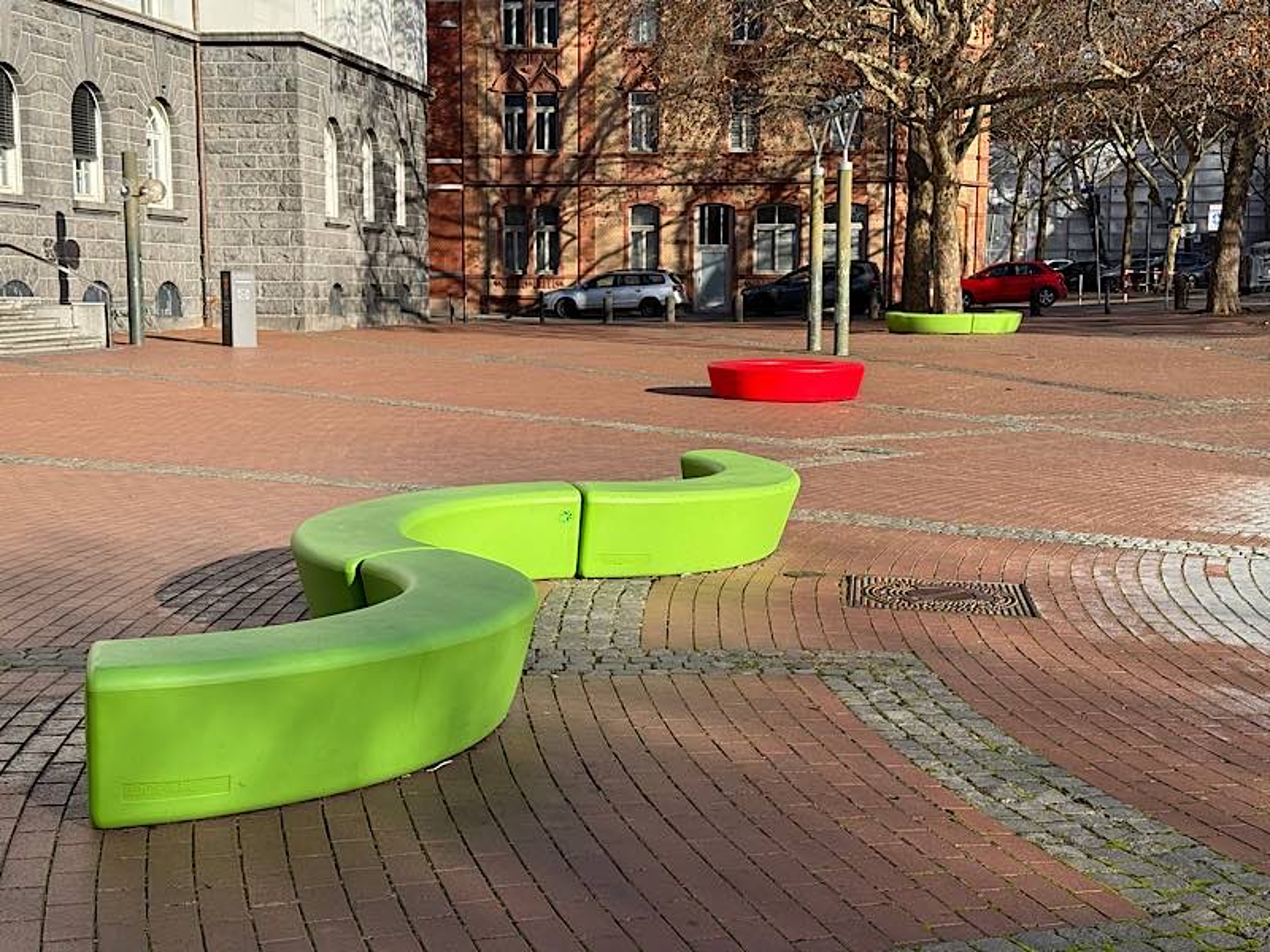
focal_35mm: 48
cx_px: 635
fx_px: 1761
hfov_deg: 39.7
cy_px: 476
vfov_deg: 30.3
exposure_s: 1/2762
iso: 64
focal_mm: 6.76
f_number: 1.78
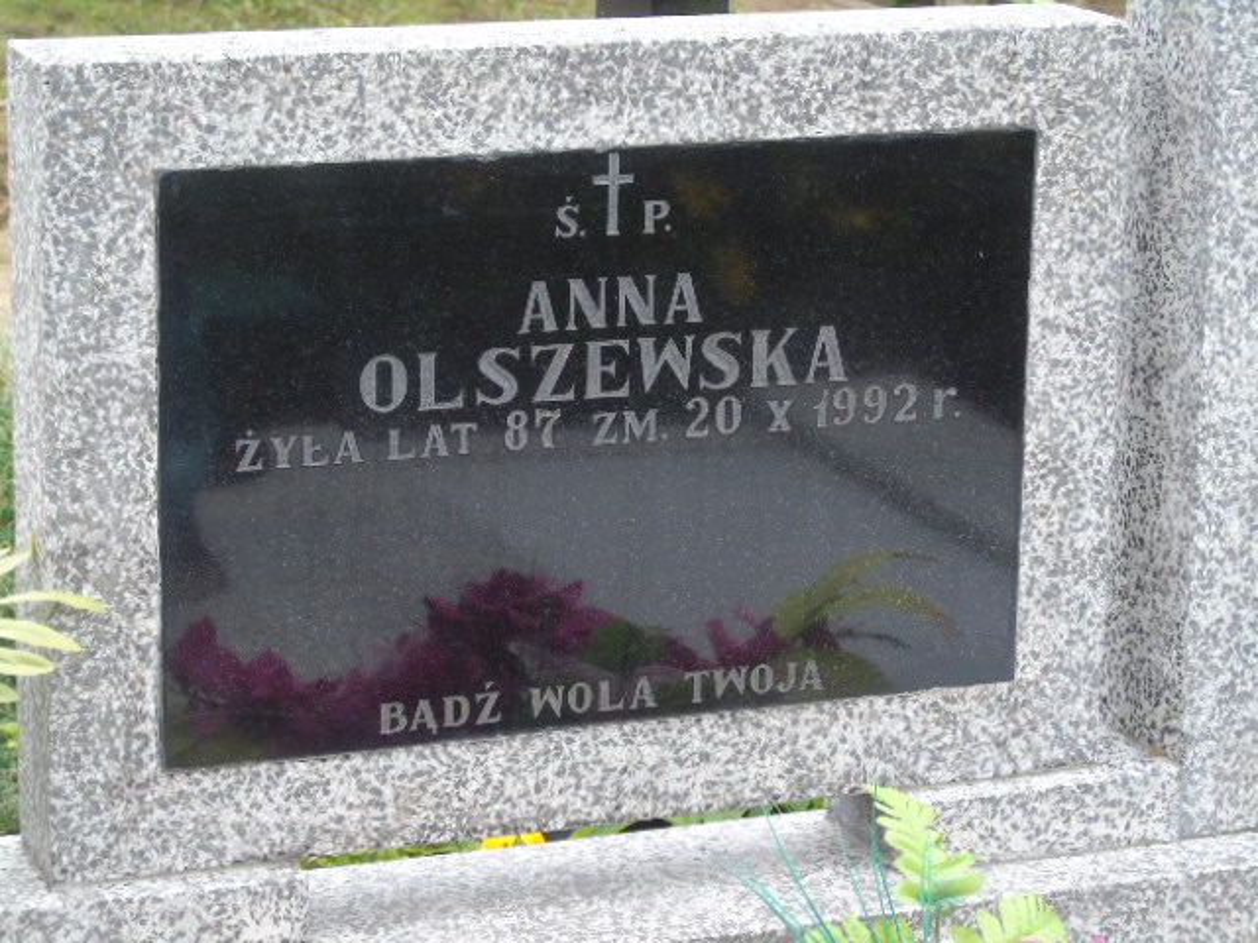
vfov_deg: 13.7
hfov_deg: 18.2
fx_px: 3925
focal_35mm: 108
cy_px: 472
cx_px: 629
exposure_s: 1/40
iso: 80
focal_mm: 19
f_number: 4.4
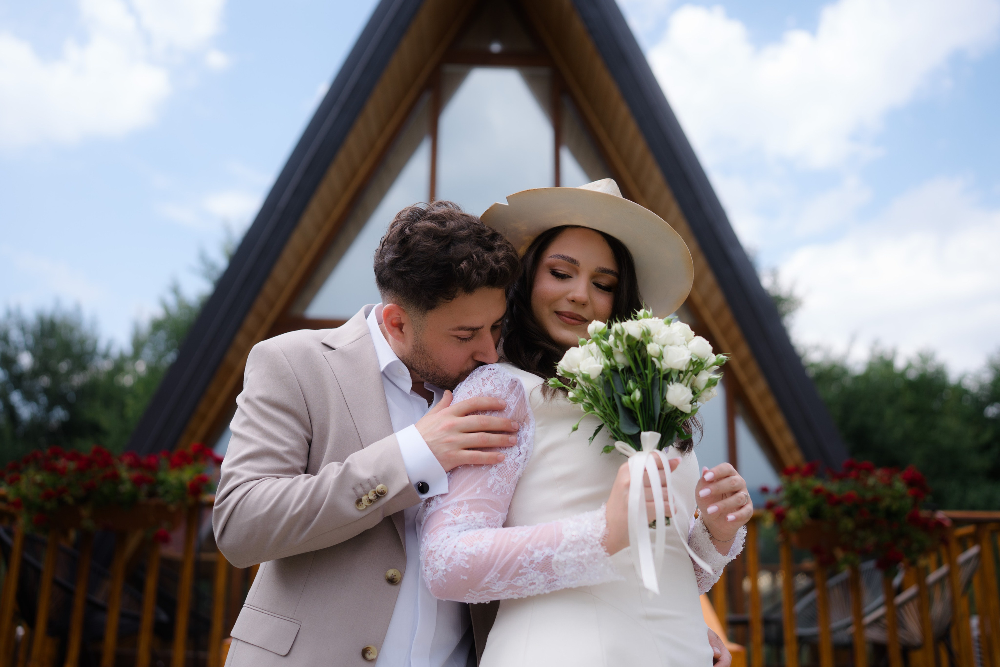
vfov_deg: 37.9
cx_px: 500
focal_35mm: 35
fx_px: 972
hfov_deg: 54.4
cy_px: 334
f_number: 2
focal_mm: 35
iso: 100
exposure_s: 1/1250
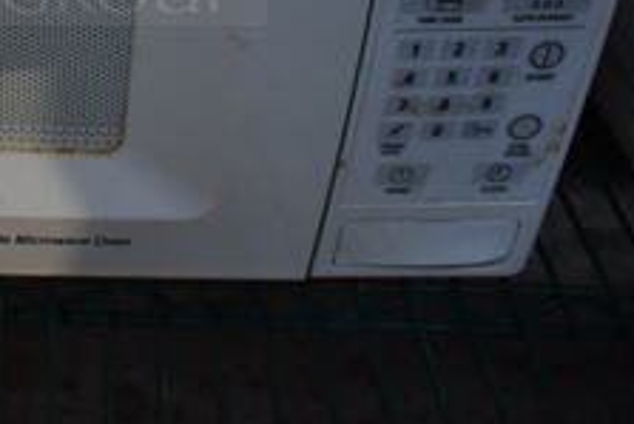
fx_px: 1304
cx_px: -48
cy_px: -125
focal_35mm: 74
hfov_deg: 25.5
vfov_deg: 17.3
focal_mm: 18
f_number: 3.5
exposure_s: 1/30
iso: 720
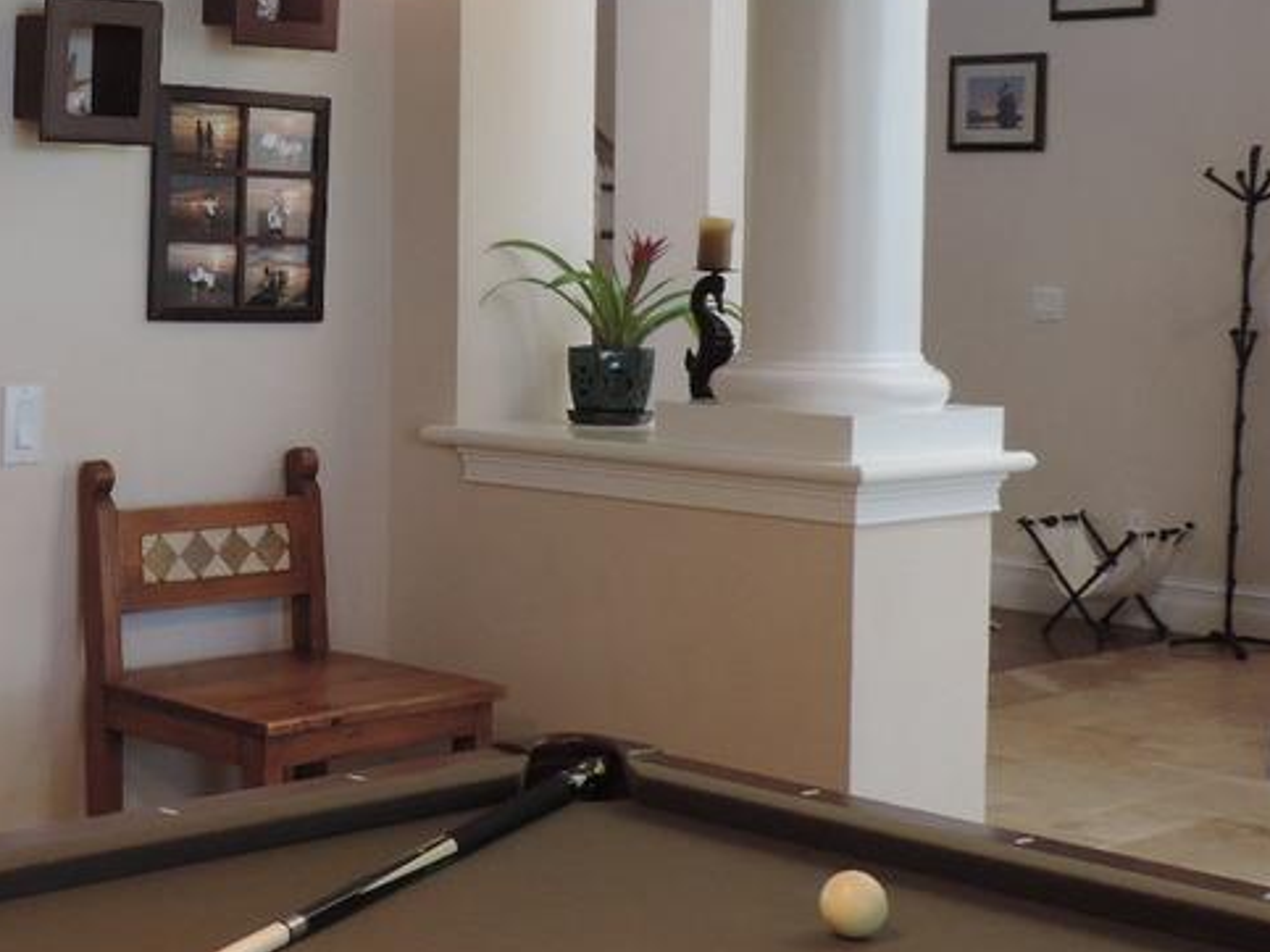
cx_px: 184
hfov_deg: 27.0
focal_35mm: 70
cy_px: 302
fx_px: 2568
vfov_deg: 20.9
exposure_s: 1/50
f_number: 3.2
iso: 280
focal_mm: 5.8
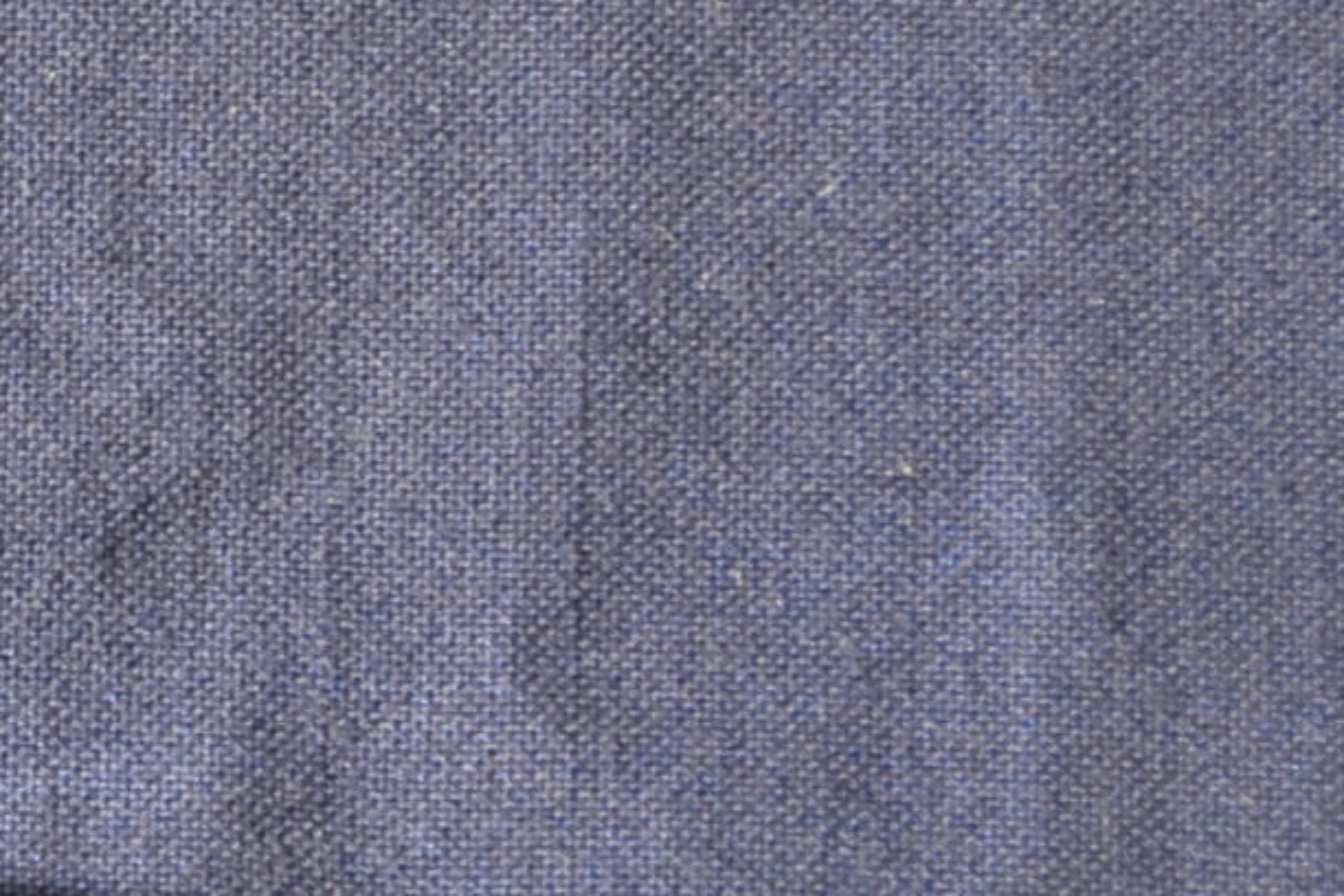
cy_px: 629
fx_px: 15234
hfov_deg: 5.0
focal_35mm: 408
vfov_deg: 3.4
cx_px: -824
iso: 800
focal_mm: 65
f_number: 5
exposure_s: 1/125
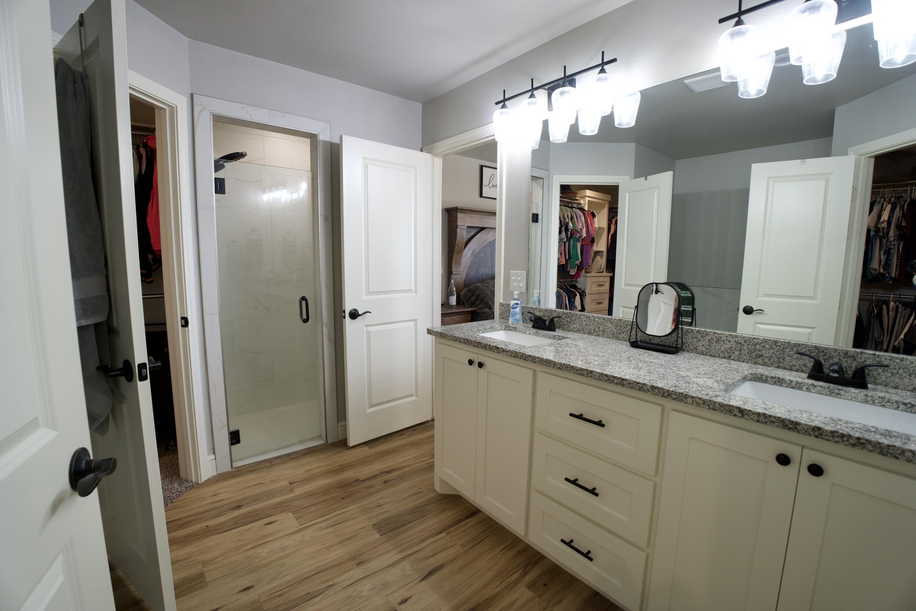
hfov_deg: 100.4
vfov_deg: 77.3
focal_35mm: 15
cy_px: 306
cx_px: 458
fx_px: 382
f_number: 3.5
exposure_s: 1/50
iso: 250
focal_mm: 10
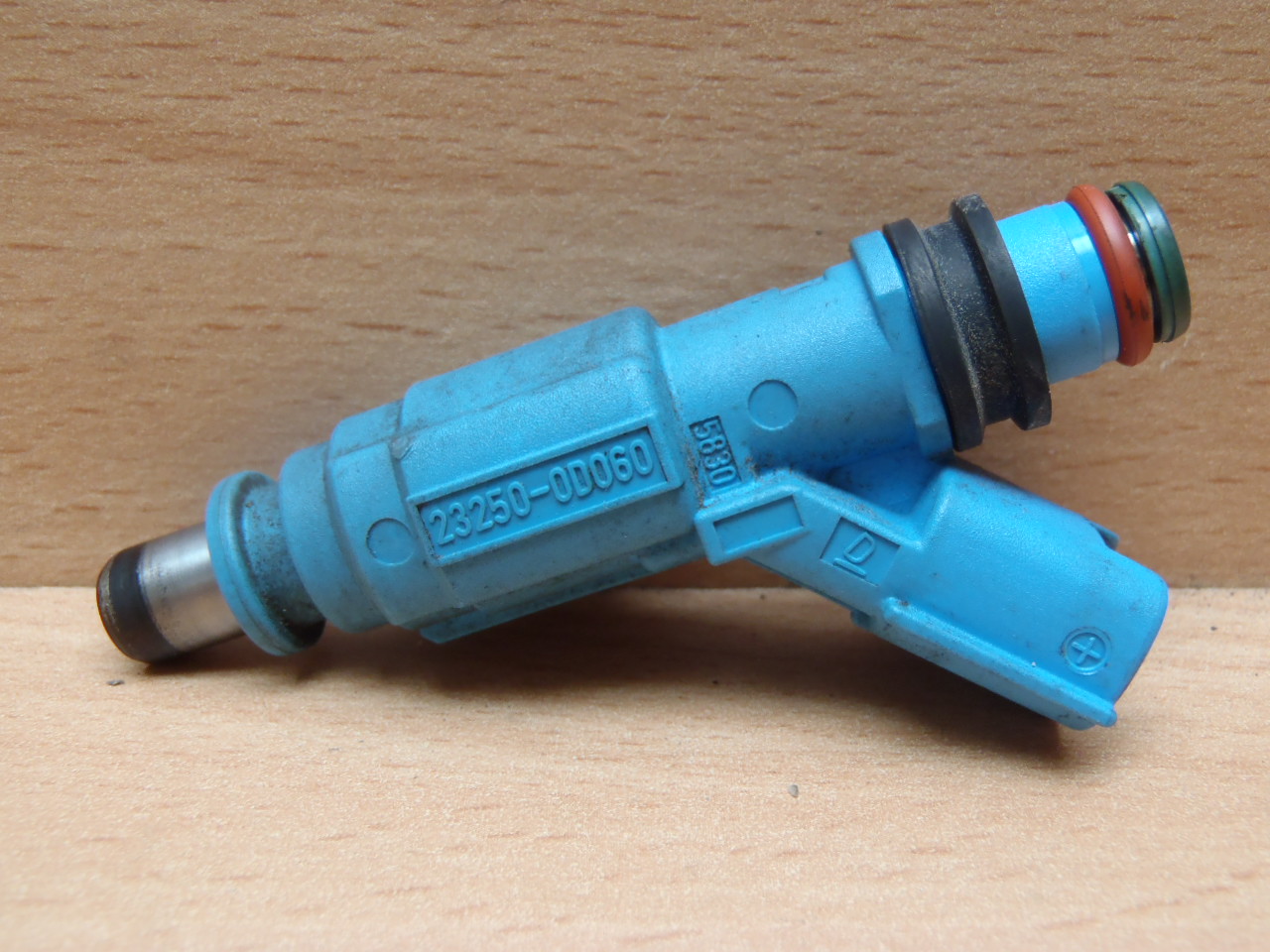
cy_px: 476
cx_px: 635
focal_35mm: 37
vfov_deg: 38.7
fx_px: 1357
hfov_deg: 50.1
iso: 200
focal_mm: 6.64
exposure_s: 1/25
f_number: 4.7
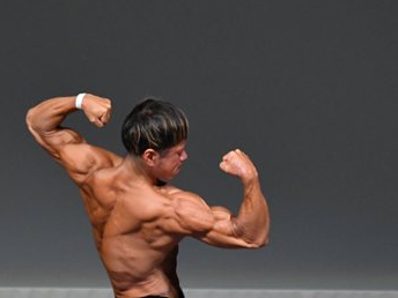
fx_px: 9348
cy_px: 263
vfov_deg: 1.8
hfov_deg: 2.4
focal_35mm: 813
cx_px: 120
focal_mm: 250
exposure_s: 1/400
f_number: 5.6
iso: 4000
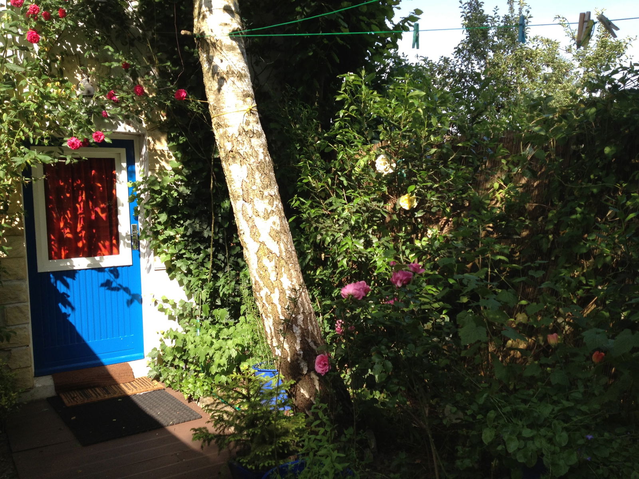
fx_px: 646
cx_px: 320
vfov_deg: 40.7
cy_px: 240
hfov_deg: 52.6
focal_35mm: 35
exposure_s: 1/476
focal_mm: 4.28
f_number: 2.4
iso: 50
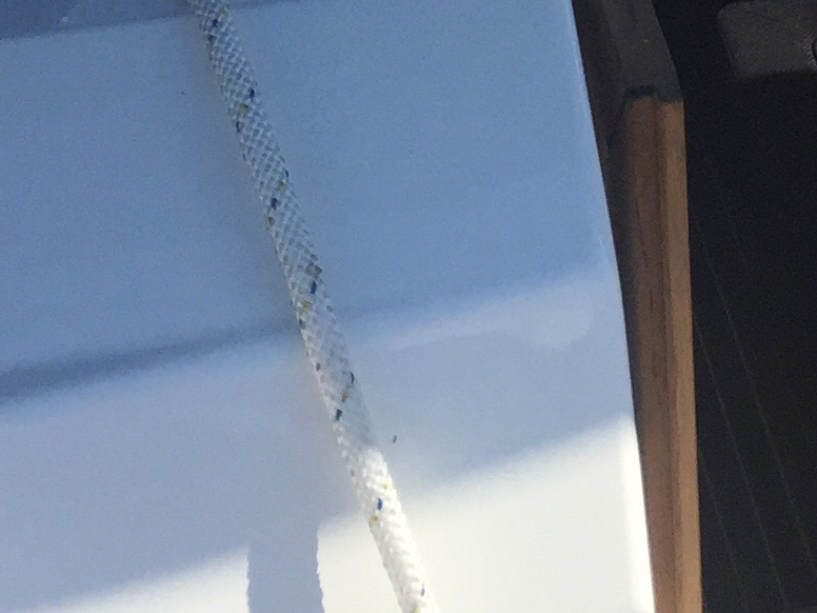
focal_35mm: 122
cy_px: -648
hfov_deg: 15.9
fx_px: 2879
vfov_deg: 11.0
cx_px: 781
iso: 32
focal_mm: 4.15
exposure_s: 1/2198
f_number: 2.2
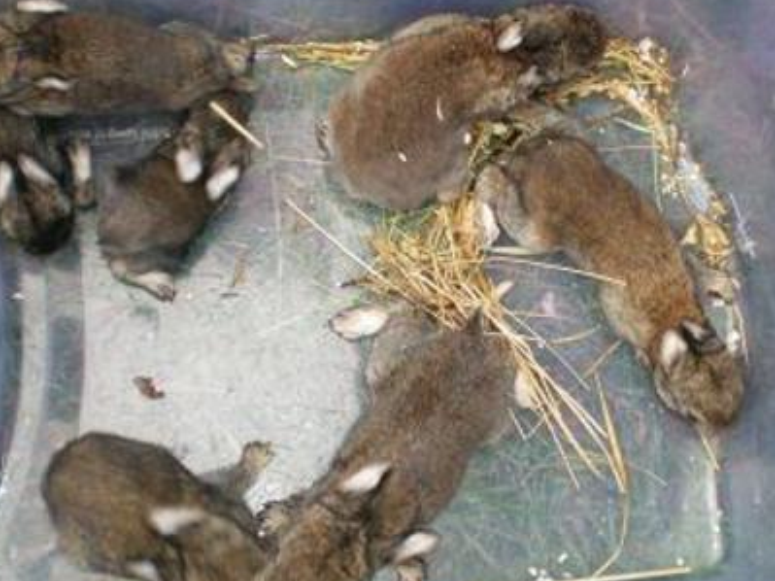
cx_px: 421
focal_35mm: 61
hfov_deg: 31.7
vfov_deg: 24.0
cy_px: 255
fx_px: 1365
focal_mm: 6.3
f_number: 3.1
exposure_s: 1/60
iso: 160
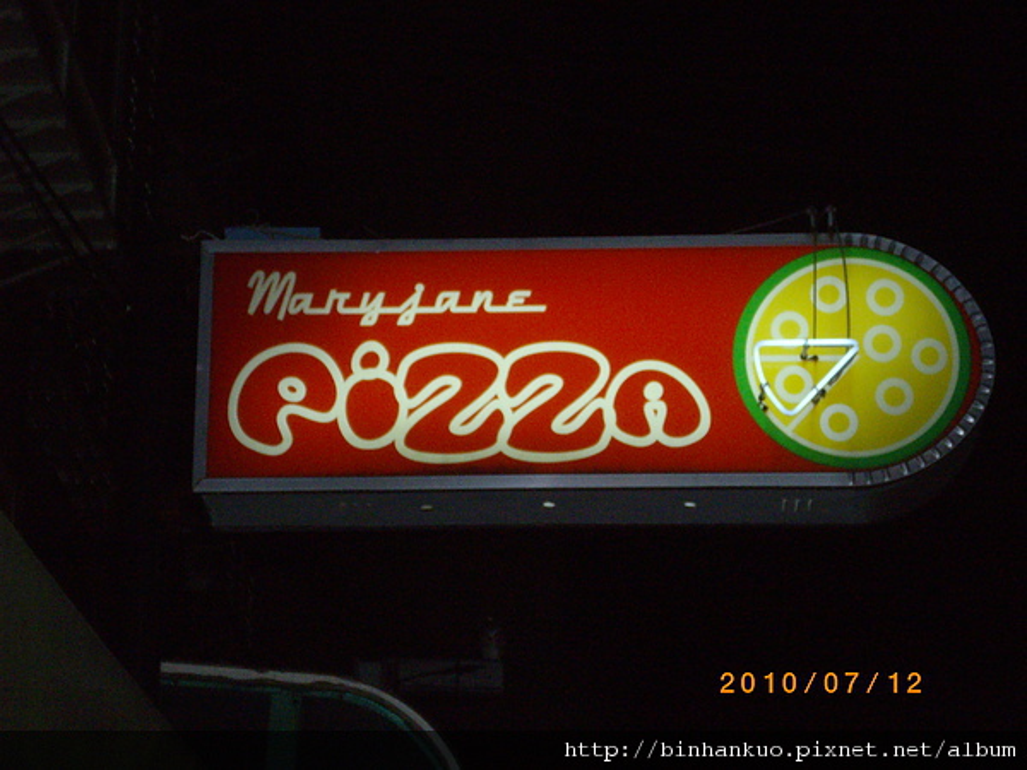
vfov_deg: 13.2
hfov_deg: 17.6
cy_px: 385
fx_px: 3323
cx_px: 514
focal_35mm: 112
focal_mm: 18.6
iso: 400
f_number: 5.2
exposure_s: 1/125
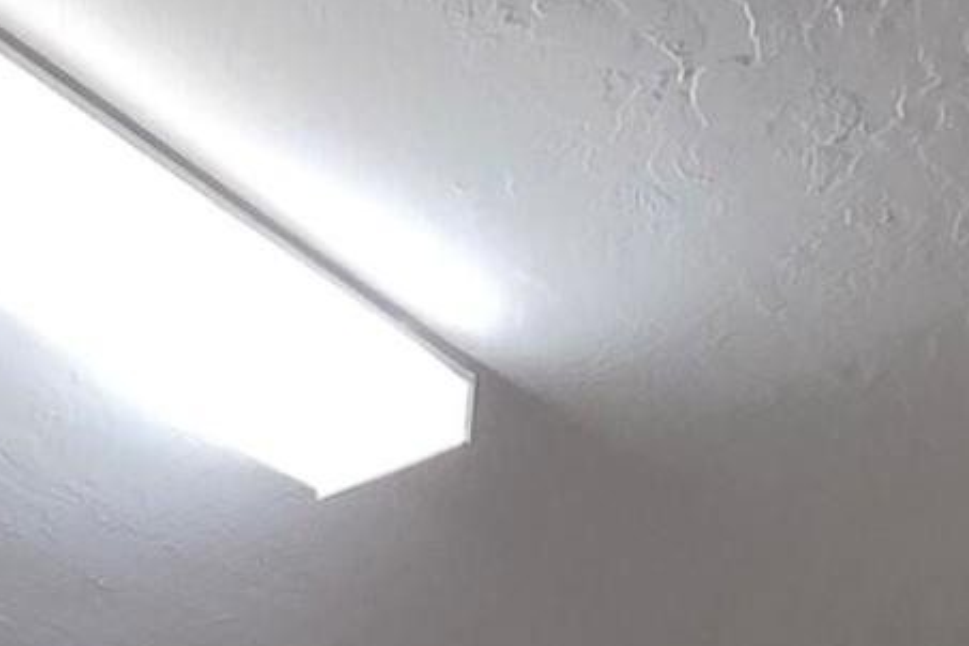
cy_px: 2030
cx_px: -34
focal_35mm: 86
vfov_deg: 10.4
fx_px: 2315
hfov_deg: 22.6
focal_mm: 2.2
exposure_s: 1/60
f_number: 2.2
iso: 1000
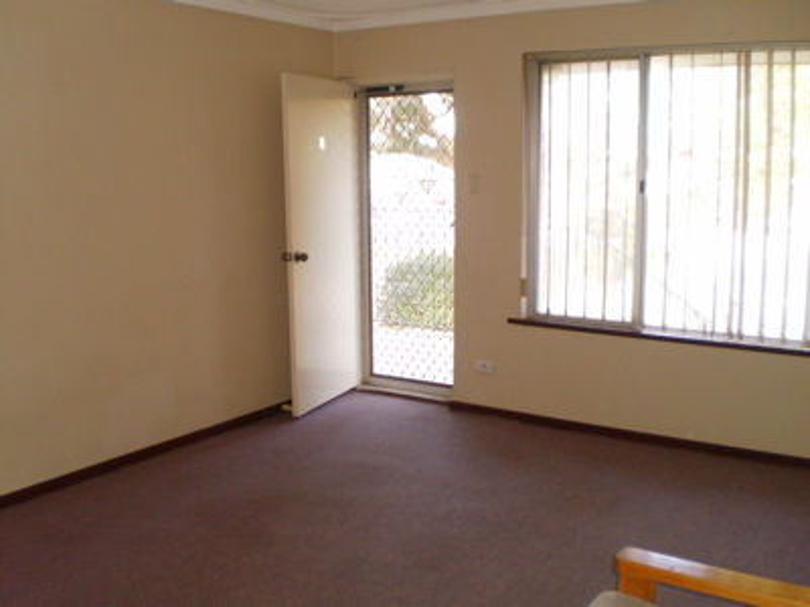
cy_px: 304
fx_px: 842
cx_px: 405
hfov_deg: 51.4
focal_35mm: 36
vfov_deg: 39.7
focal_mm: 6.3
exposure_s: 1/30
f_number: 3.1
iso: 250
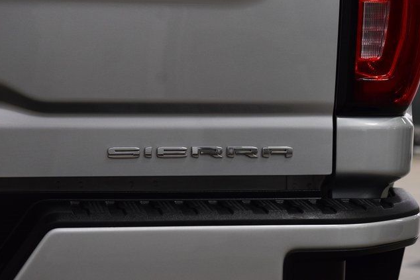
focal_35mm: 106
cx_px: 209
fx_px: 1237
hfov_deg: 19.3
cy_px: 139
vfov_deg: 12.9
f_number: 5
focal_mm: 70
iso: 1600
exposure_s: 1/125
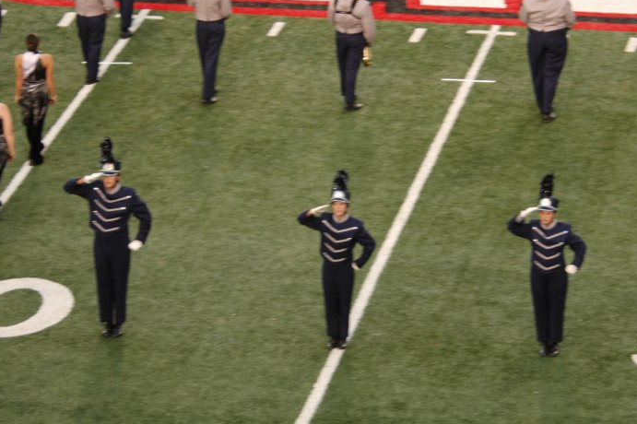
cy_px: 234
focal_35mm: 243
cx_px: 347
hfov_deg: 8.5
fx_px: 4298
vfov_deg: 5.6
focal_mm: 140
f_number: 5.6
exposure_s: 1/60
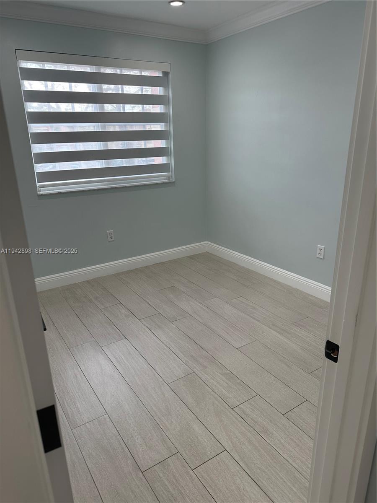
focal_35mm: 24
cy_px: 252
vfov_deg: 71.6
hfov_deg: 56.8
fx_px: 349
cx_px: 188
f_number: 1.78
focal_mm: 6.86
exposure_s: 1/166
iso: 80
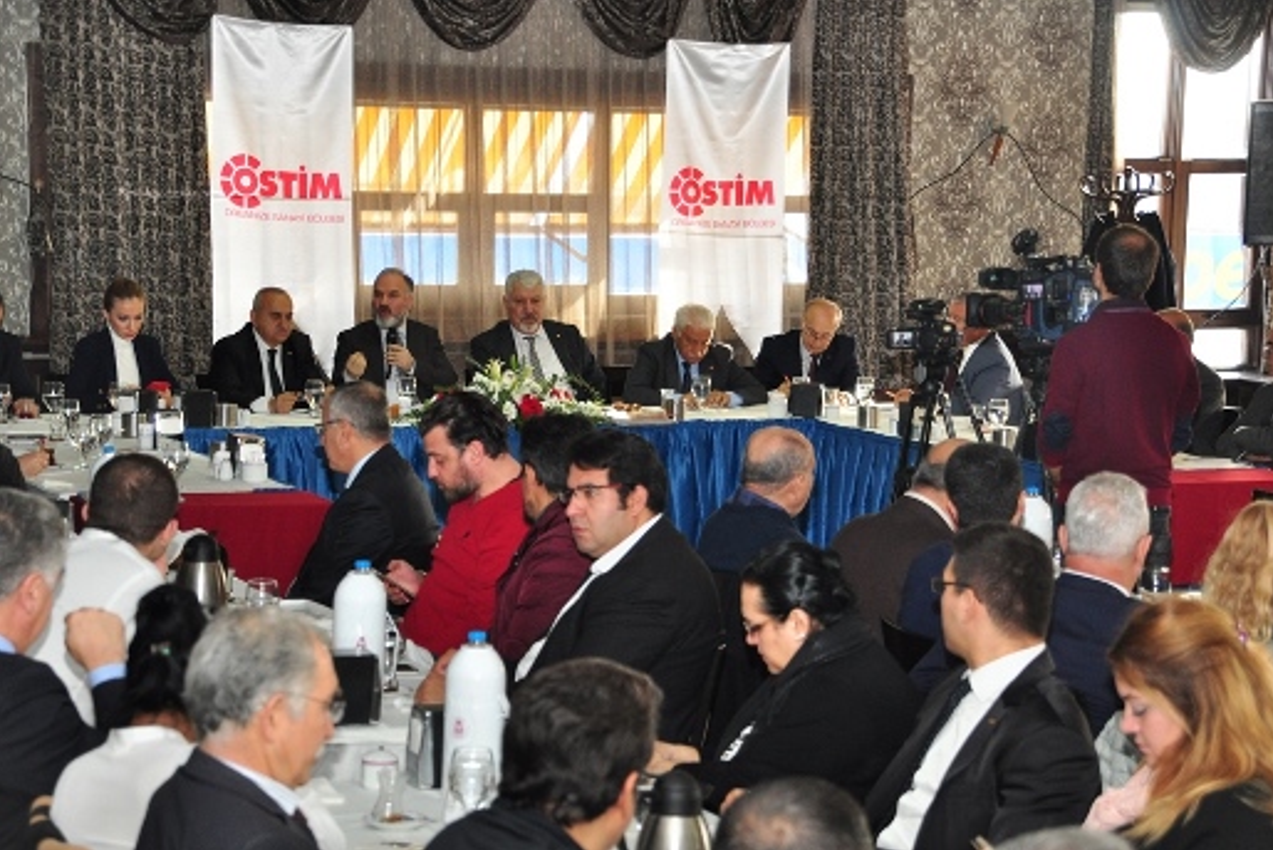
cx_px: 641
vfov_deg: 12.6
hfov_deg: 18.8
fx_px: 3855
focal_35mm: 109
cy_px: 425
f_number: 5.3
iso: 800
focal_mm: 72
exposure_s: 1/80
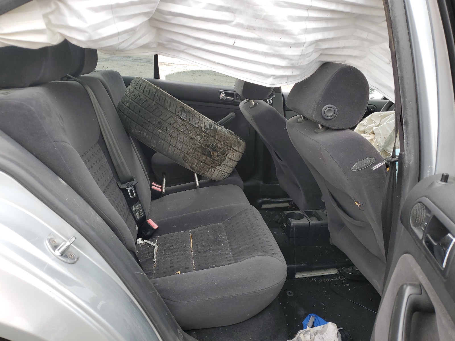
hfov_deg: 67.3
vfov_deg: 53.1
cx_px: 228
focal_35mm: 26
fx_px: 342
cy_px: 170
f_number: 1.5
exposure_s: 1/263
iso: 50
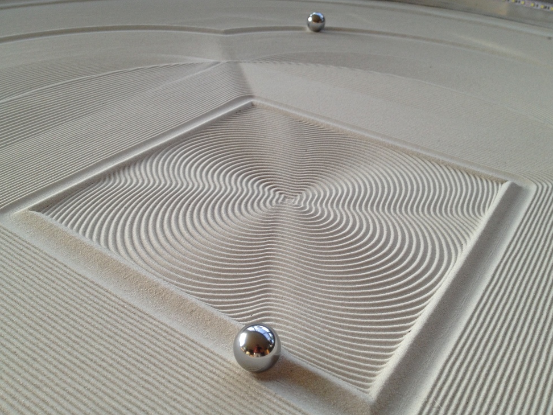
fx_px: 575
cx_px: 282
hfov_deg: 51.4
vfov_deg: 39.7
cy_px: 204
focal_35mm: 36
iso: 64
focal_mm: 4.28
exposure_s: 1/60
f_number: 2.4
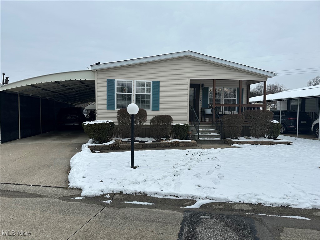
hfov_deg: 71.6
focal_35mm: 24
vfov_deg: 56.8
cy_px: 120
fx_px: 222
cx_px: 160
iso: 80
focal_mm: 6.86
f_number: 1.78
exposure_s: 1/2070
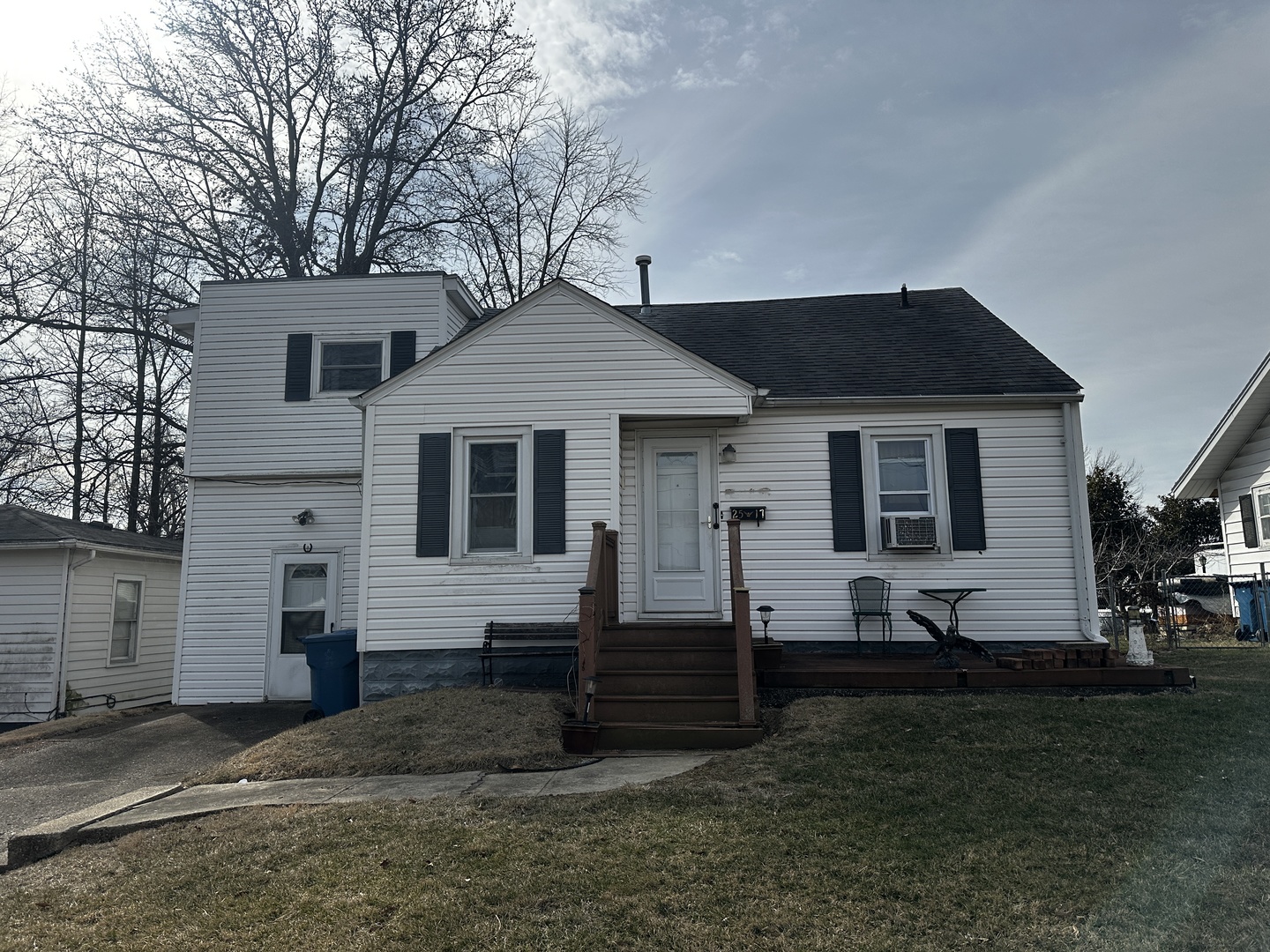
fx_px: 881
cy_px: 476
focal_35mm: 24
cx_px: 635
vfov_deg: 56.8
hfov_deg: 71.6
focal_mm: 6.86
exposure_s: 1/7042
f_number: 1.78
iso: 80
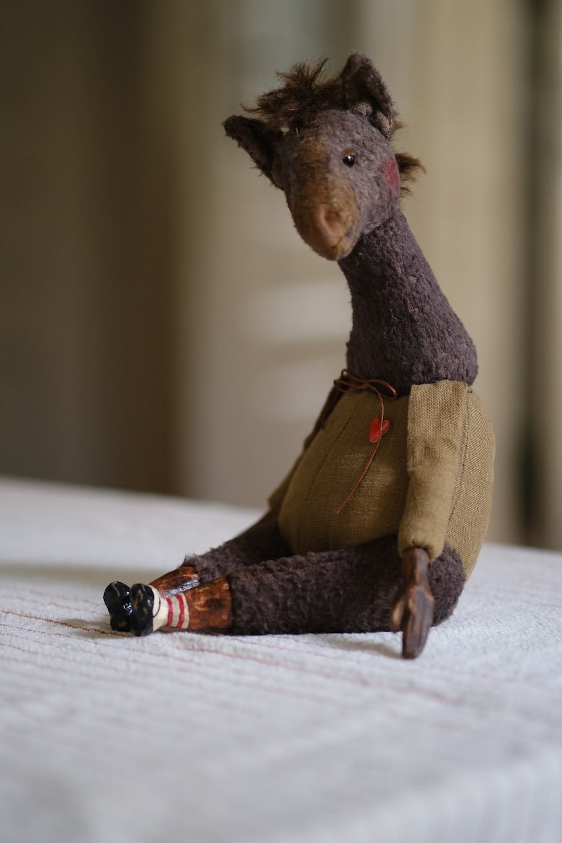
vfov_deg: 22.6
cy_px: 422
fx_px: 2106
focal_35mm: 90
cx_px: 281
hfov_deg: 15.2
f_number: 2.4
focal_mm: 60
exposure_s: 1/180
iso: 500
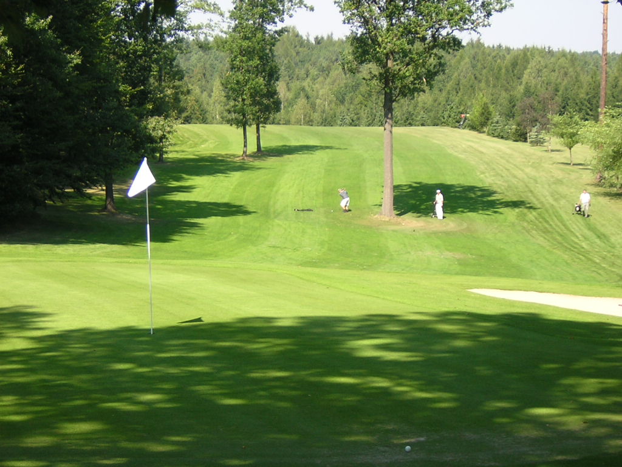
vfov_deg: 13.7
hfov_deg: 18.2
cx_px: 311
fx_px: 1941
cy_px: 234
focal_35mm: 108
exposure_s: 1/156
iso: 100
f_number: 4.7
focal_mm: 14.1
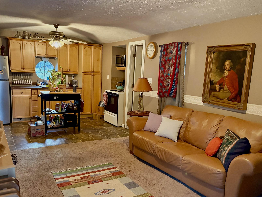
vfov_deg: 45.4
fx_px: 235
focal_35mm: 31
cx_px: 123
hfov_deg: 58.3
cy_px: 109
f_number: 1.6
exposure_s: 1/30
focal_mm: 5.96
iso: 640
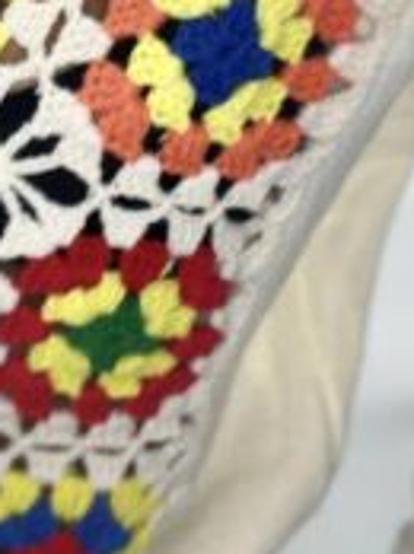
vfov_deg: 26.4
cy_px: -25
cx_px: 54
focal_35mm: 69
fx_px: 1103
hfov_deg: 20.9
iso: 25
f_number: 2.2
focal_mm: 2.71
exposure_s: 1/128
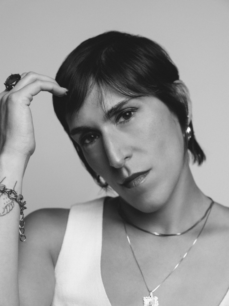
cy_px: 153
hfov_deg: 18.7
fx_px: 697
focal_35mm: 79
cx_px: 114
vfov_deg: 24.7
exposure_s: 1/80
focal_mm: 100
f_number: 9
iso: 100
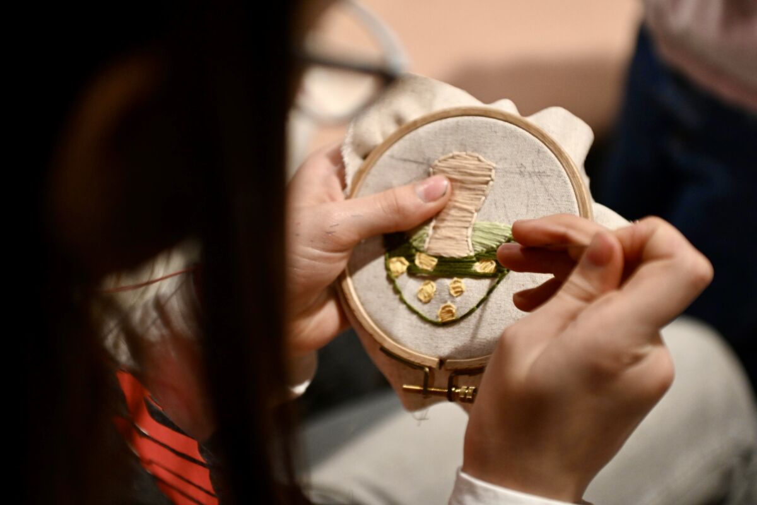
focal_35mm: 70
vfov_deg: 19.5
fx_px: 1472
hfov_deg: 28.8
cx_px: 378
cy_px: 252
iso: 2000
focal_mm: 70
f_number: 3.2
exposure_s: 1/250
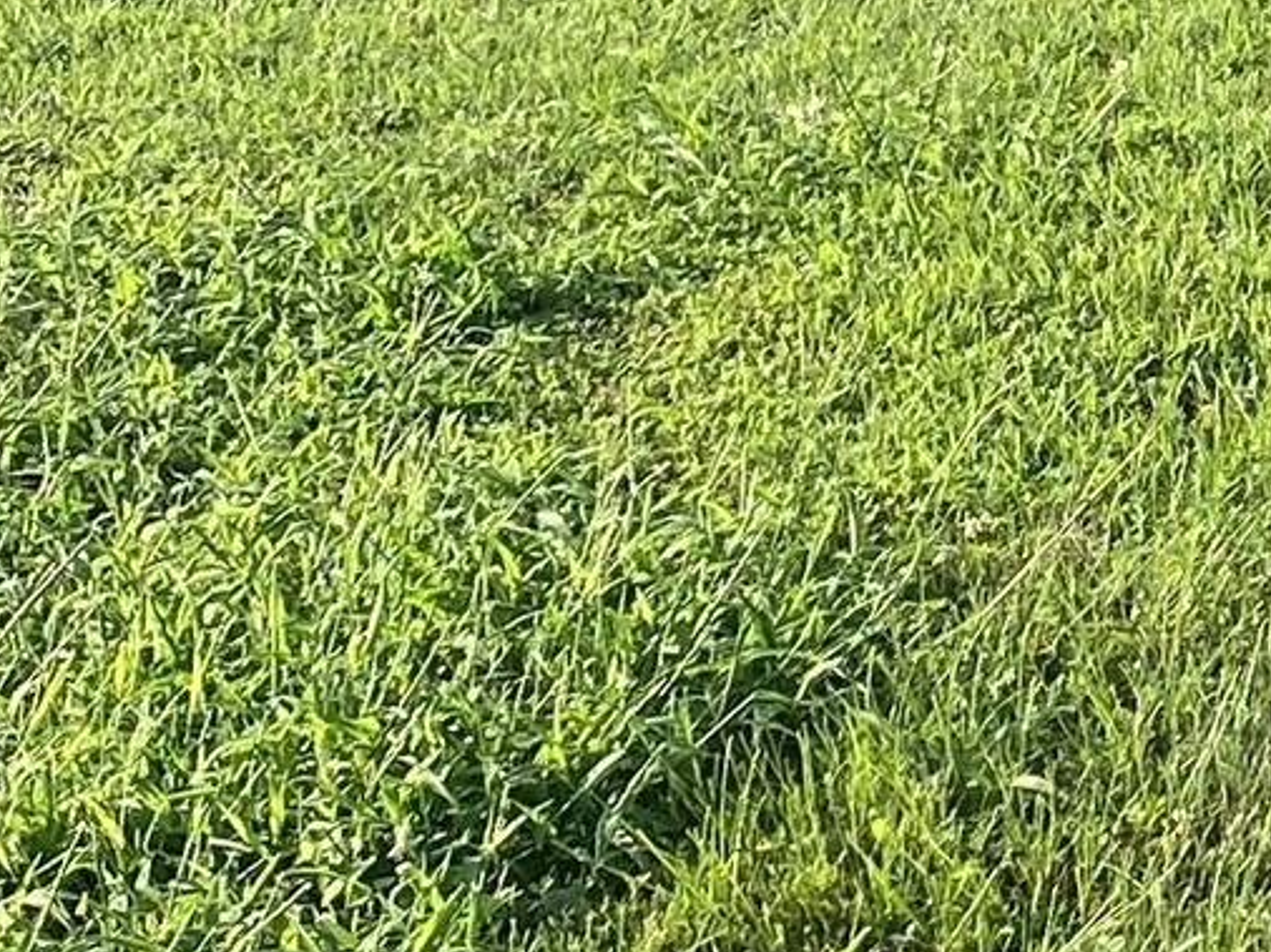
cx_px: 2419
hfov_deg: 11.4
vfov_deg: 9.2
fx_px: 5799
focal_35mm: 158
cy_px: -244
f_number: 1.8
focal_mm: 4.25
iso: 32
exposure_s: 1/719
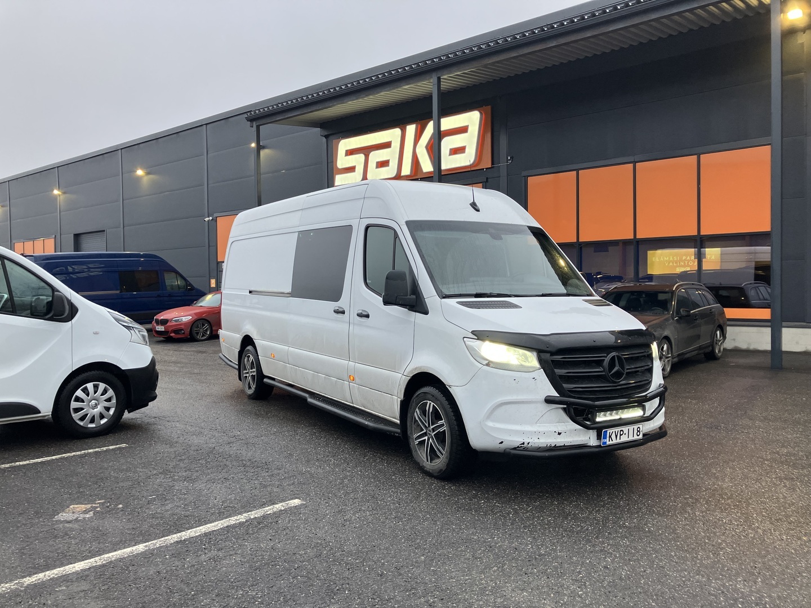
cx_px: 406
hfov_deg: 63.4
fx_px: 656
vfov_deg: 49.7
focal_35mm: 28
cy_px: 304
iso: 80
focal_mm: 3.99
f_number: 1.8
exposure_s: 1/100
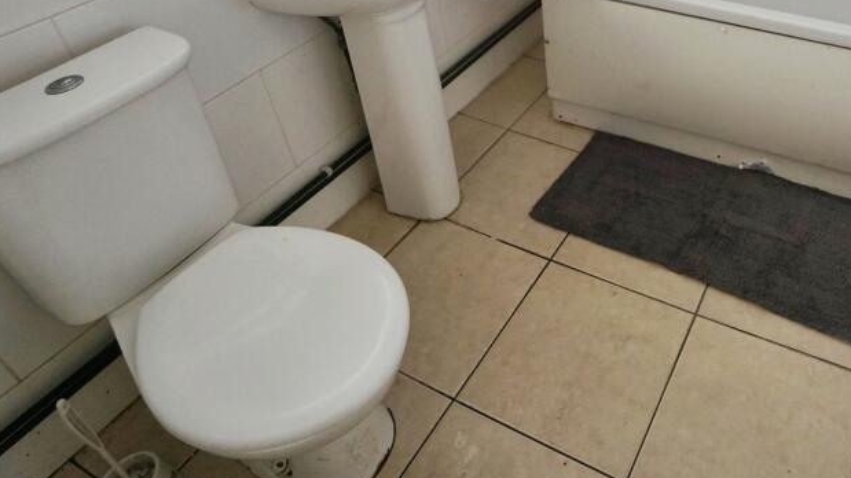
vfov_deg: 40.0
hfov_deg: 66.6
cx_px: 656
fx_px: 587
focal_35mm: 26
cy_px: 20
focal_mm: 10
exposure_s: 1/160
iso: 640
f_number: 4
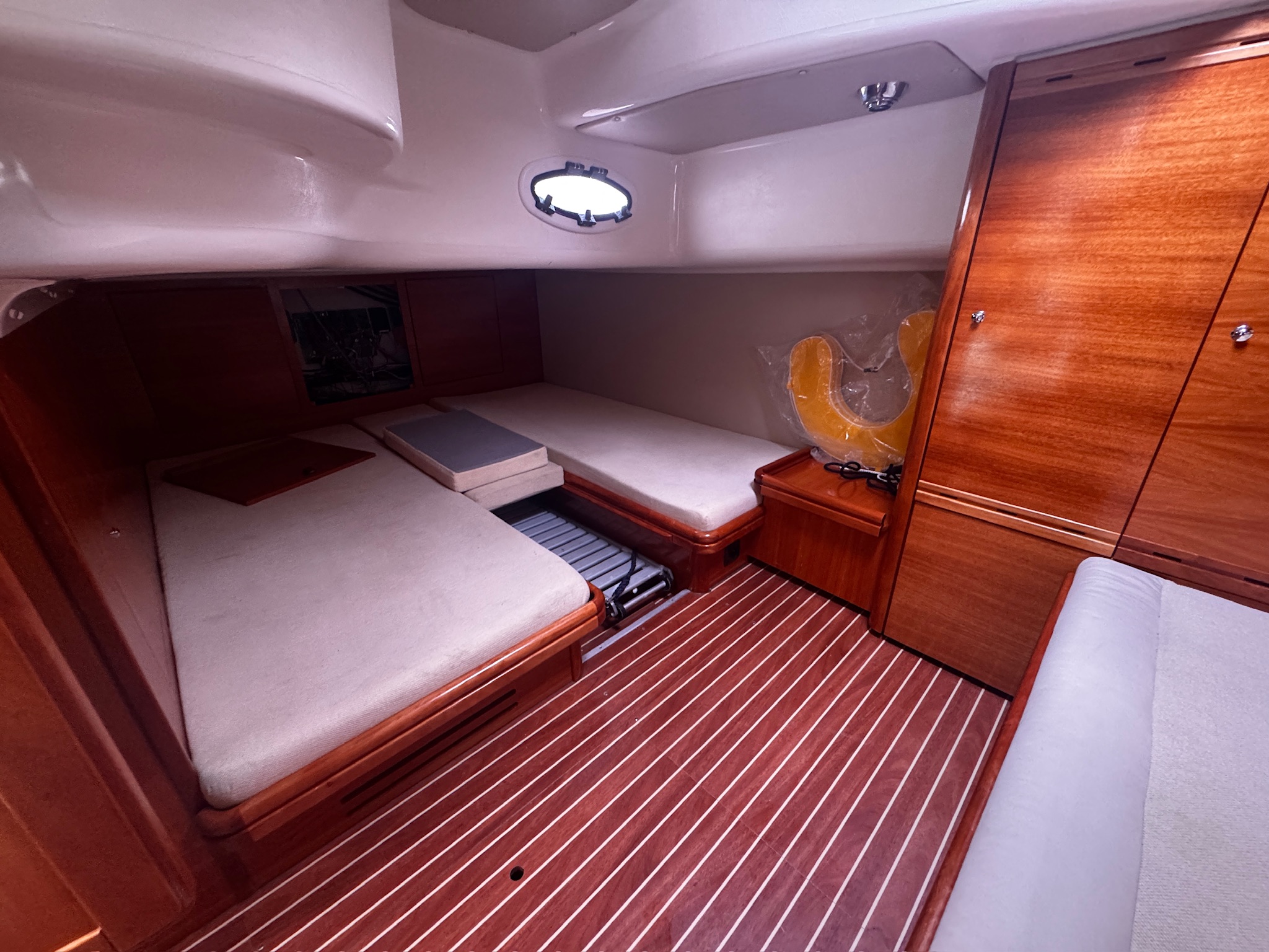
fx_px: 513
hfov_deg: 102.1
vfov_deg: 85.7
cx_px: 634
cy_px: 476
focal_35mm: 14
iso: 500
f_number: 2.2
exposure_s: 1/60
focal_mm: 2.22
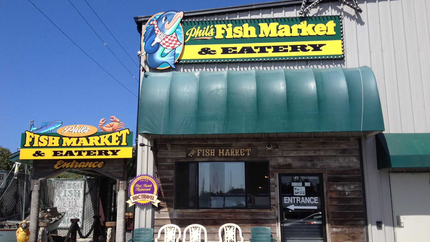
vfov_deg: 30.4
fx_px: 445
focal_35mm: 39
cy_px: 127
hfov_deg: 51.6
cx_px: 212
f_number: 2.4
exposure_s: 1/1672
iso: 50
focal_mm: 4.28
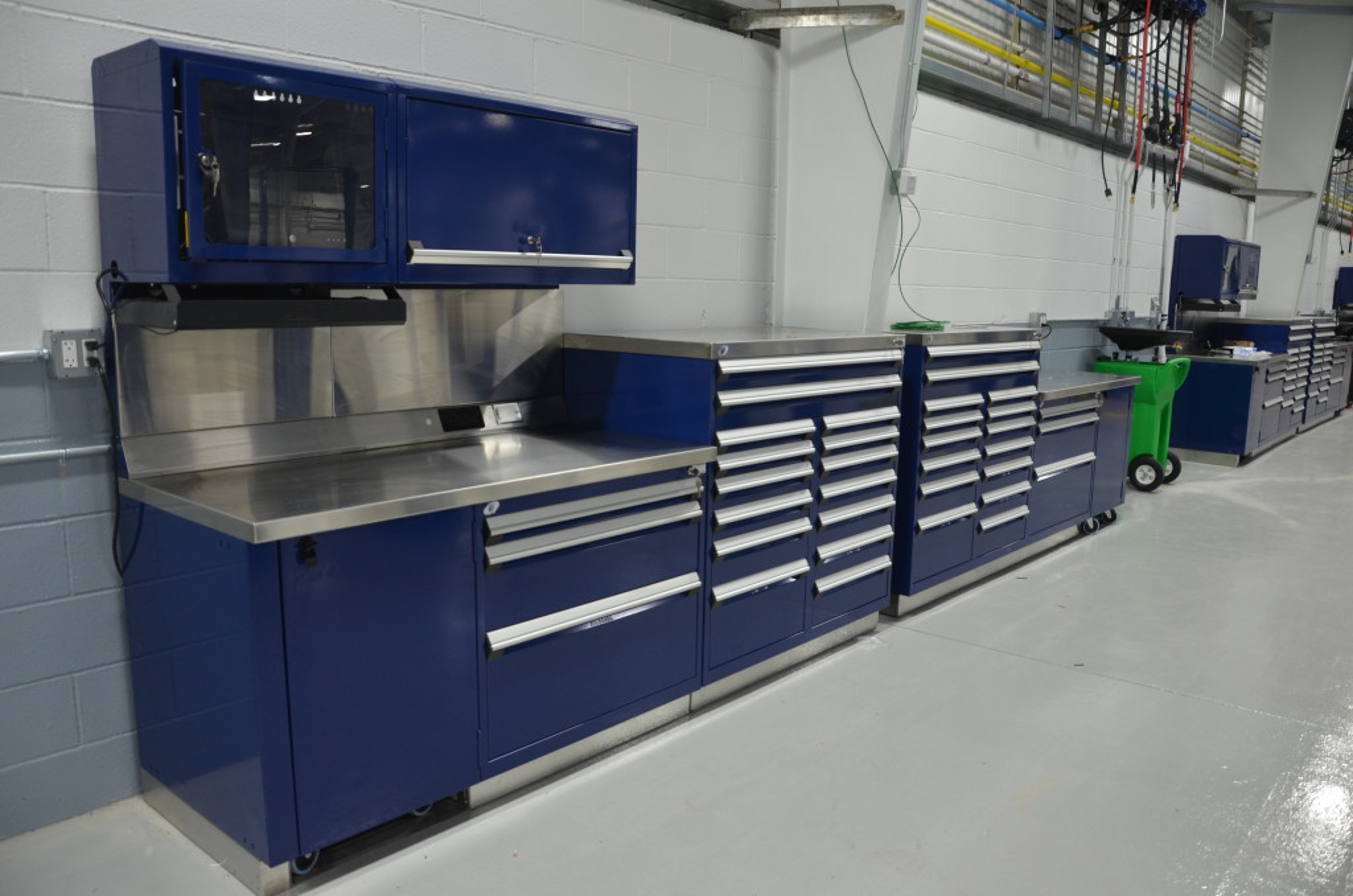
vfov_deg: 47.7
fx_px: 1013
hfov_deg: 67.5
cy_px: 448
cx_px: 676
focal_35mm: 27
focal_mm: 18
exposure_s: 1/60
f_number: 4
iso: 560
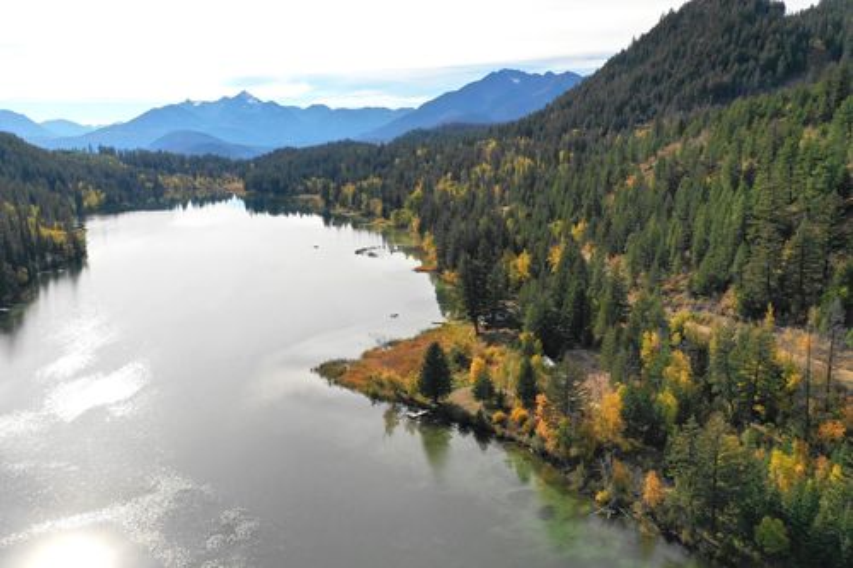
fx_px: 663
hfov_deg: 65.5
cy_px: 284
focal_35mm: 28
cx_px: 426
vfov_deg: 46.4
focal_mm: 10.26
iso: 100
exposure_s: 1/400
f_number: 3.5
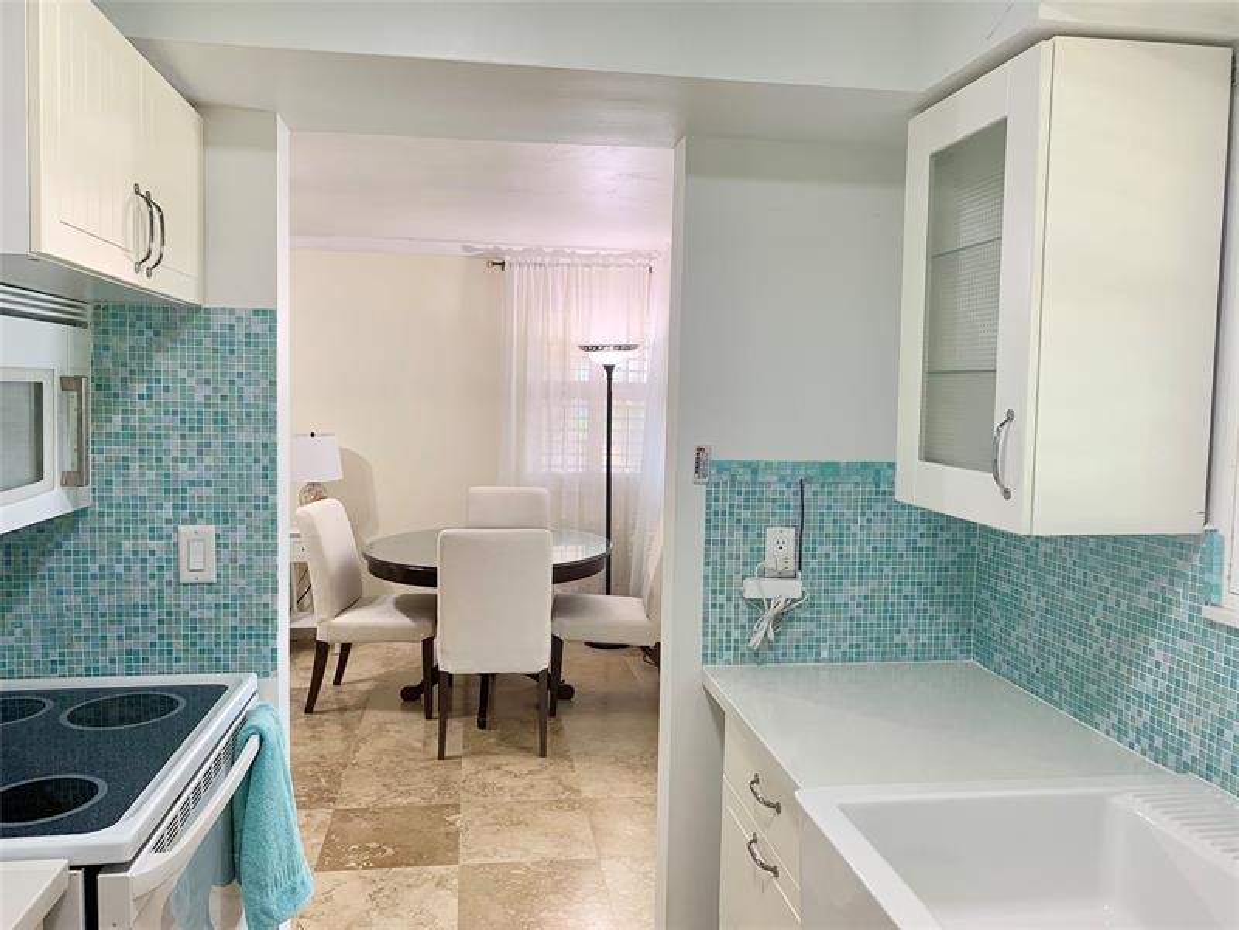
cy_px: 465
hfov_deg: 67.3
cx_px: 620
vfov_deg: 53.1
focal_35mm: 26
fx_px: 931
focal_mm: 4.25
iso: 64
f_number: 1.8
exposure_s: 1/60
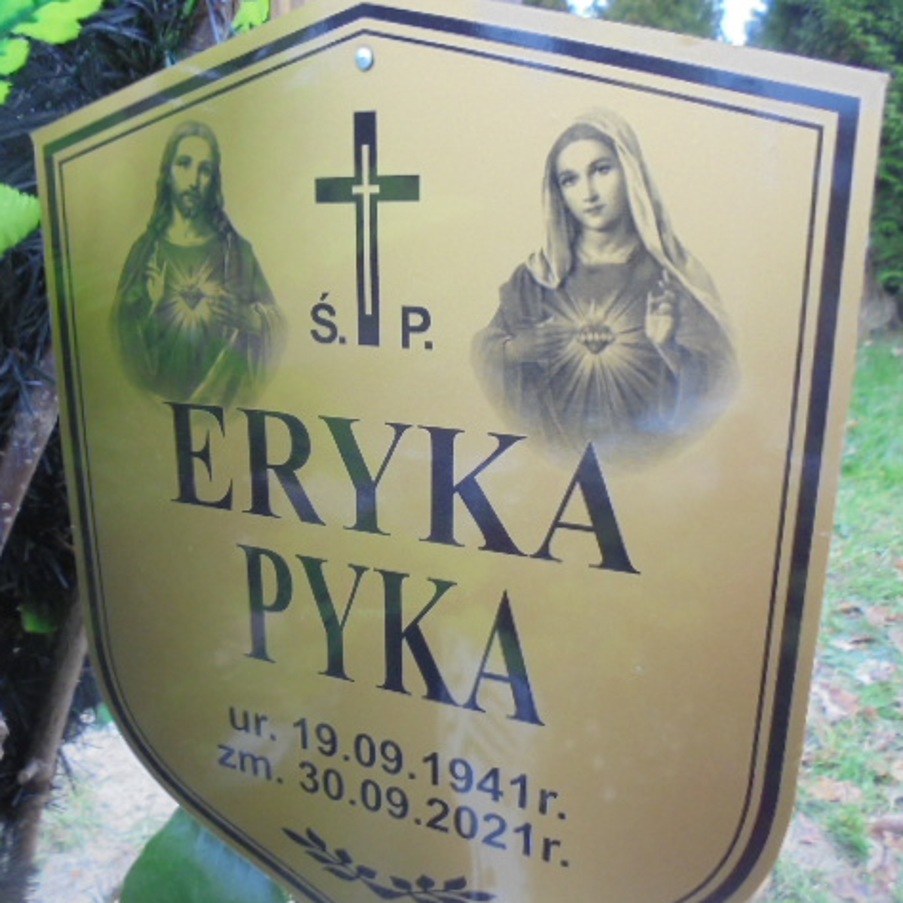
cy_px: 452
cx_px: 385
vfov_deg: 52.5
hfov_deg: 52.3
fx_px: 915
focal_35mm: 31
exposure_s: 1/30
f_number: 3.5
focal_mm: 4.6
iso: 250
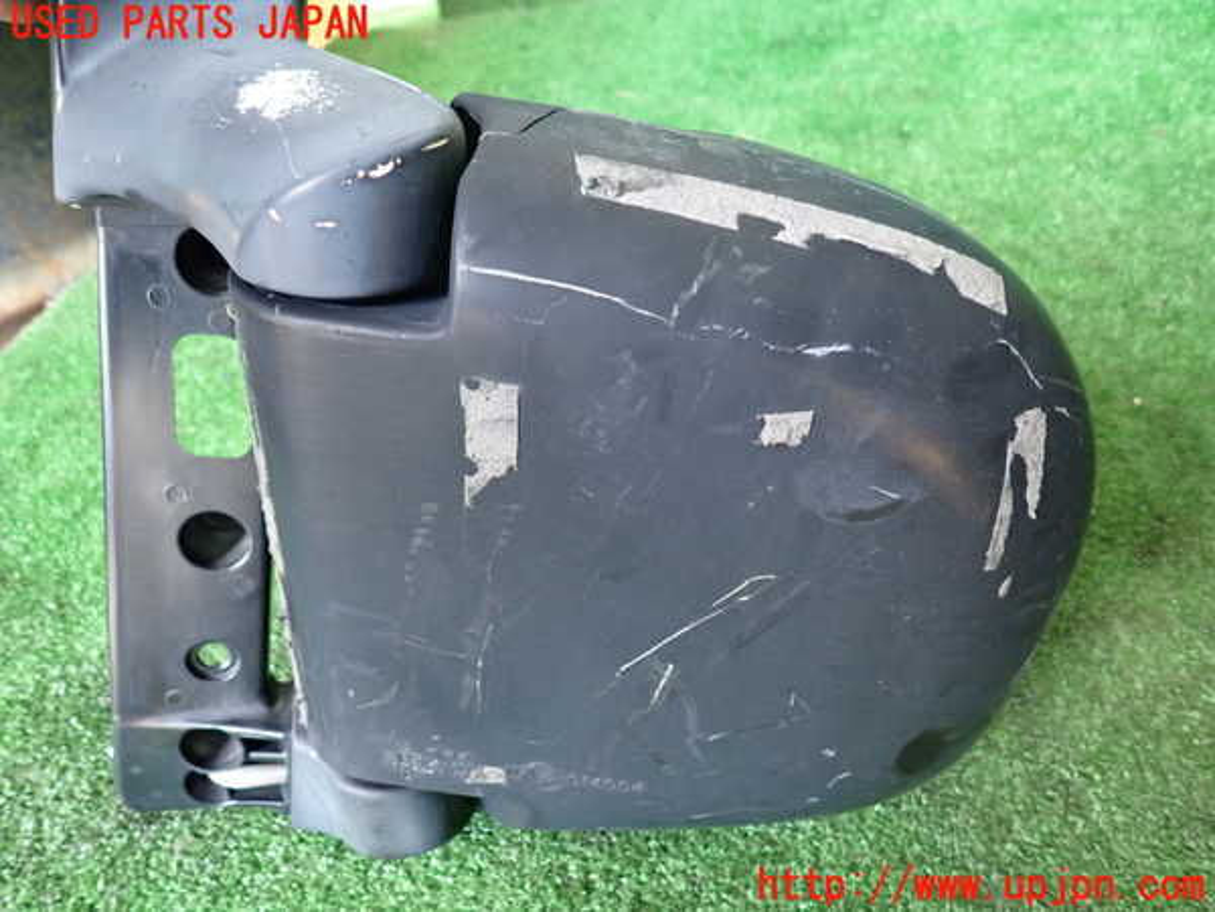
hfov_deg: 69.4
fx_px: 877
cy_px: 456
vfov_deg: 54.9
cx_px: 608
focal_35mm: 25
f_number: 2
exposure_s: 1/50
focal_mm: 4.5
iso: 400
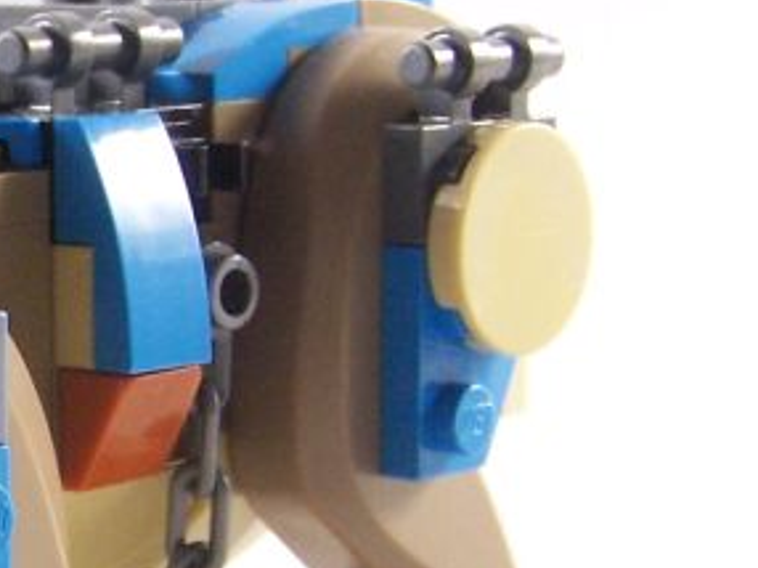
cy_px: 406
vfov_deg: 9.6
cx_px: -201
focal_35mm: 154
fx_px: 3369
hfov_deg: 12.5
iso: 200
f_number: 3.6
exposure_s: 1/30
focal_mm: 7.1
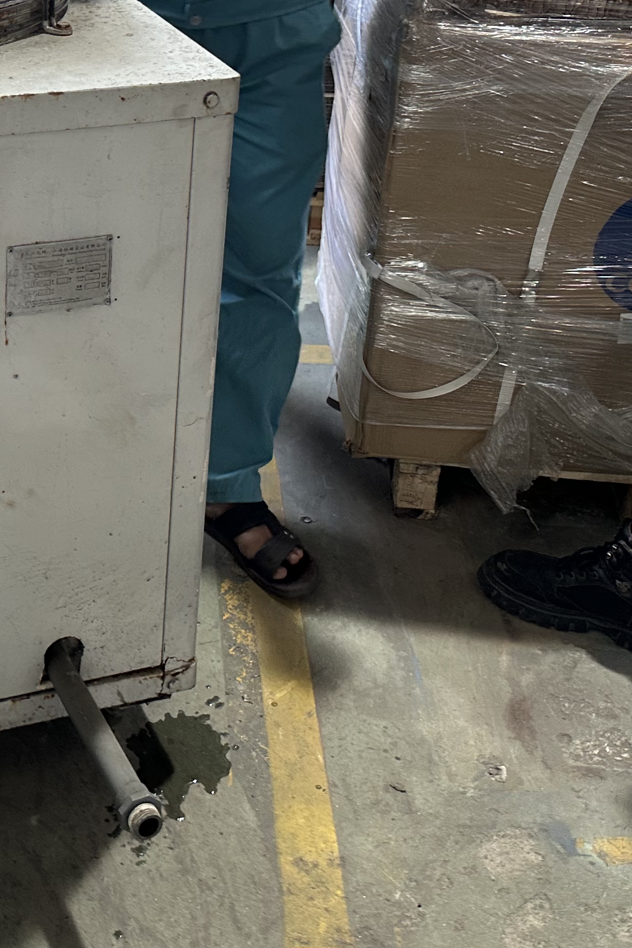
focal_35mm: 54
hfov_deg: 24.4
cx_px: 66
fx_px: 1422
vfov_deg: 36.0
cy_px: 237
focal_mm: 6.86
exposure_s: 1/50
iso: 160
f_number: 1.78
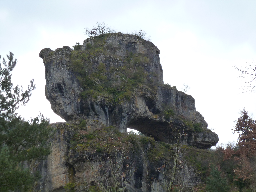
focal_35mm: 121
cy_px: 96
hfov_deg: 16.3
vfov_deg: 12.2
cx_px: 128
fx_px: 895
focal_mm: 21.7
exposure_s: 1/100
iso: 160
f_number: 5.1
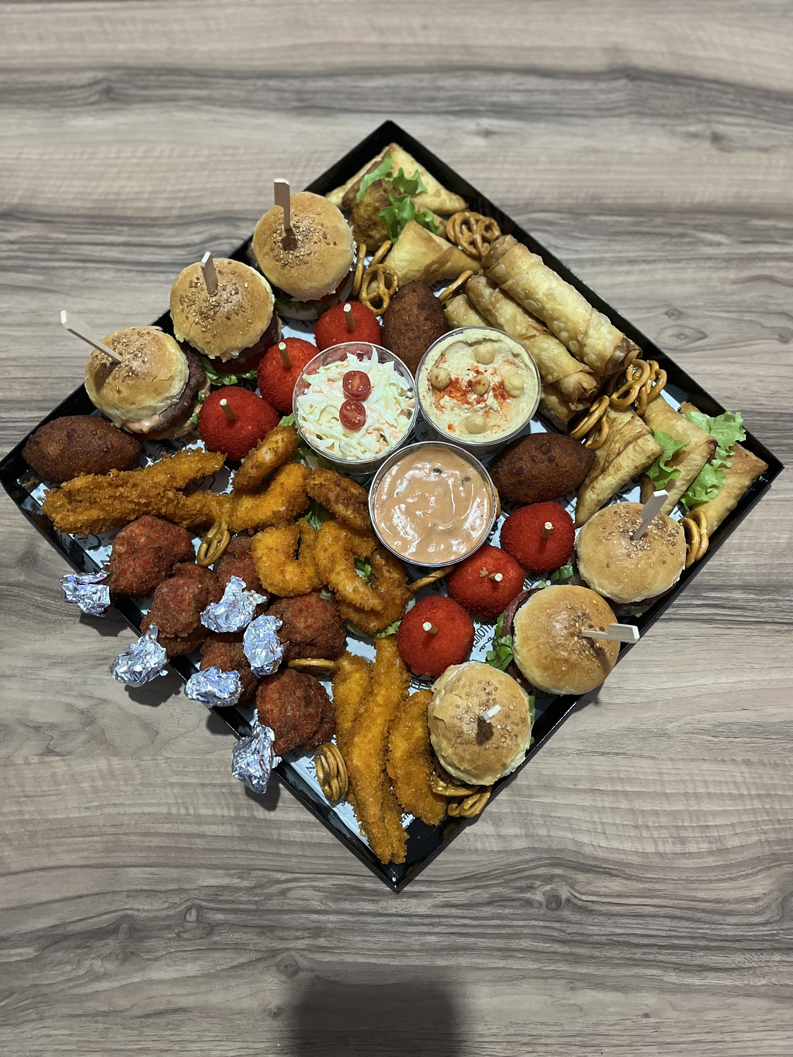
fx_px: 794
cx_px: 396
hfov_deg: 53.1
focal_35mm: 26
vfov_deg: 67.3
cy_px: 528
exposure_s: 1/33
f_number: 1.6
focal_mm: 5.1
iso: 500
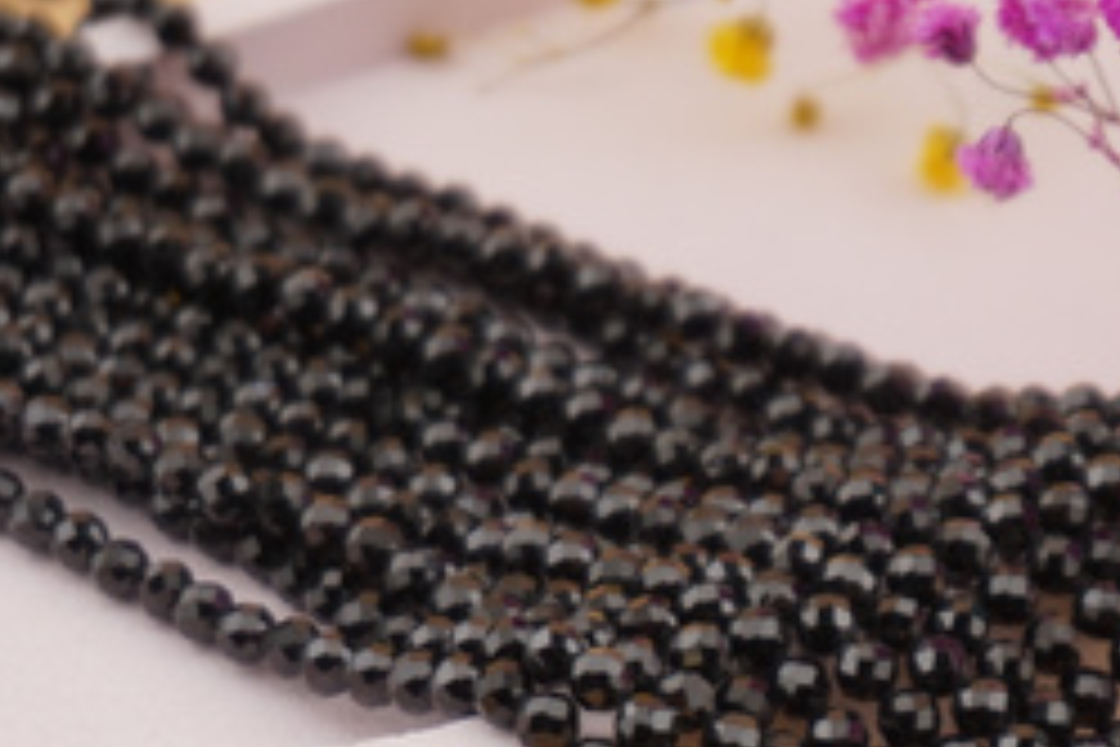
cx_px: 976
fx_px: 4044
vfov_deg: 10.5
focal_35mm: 130
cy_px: 666
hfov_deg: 15.6
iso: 160
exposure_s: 1/80
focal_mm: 48
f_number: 5.6
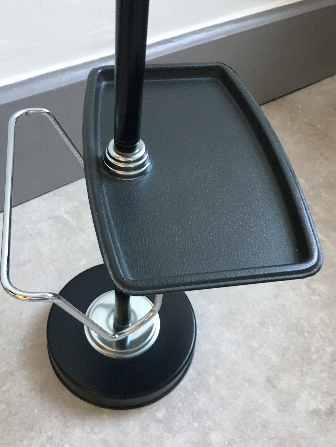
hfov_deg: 42.9
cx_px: 150
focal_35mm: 33
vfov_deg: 55.4
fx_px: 427
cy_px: 221
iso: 125
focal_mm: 4.15
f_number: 2.2
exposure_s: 1/33
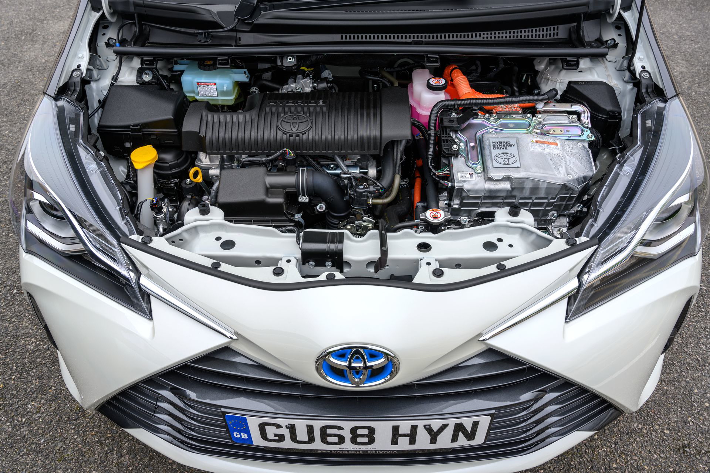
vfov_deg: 45.0
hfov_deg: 63.7
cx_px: 355
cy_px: 236
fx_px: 572
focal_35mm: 29
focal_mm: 29
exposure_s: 1/10
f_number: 8
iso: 64
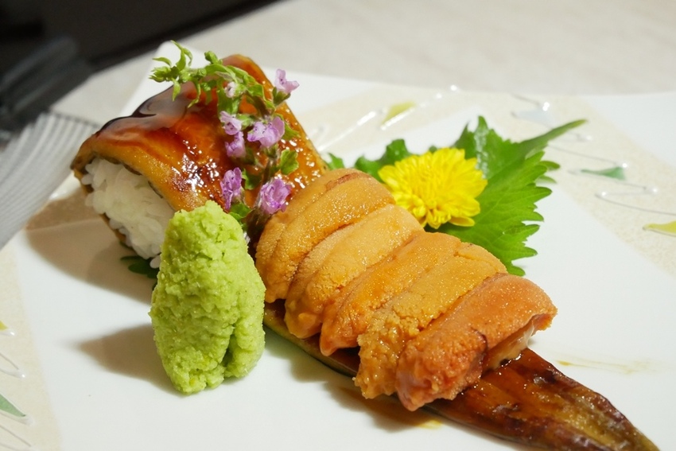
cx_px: 338
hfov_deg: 34.5
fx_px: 1089
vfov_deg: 23.4
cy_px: 226
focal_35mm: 58
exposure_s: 1/50
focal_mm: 28
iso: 3200
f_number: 5.4
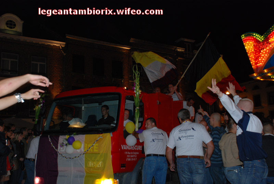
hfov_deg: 46.3
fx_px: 320
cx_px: 137
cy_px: 92
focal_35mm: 42
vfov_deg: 32.0
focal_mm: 28
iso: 320
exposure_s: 1/60
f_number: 4
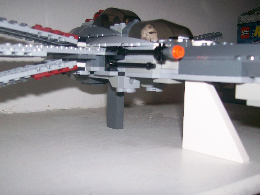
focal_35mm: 40
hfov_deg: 46.8
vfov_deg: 35.9
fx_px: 300
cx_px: 126
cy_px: 99
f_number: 2.7
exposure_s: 1/64
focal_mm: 6
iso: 80
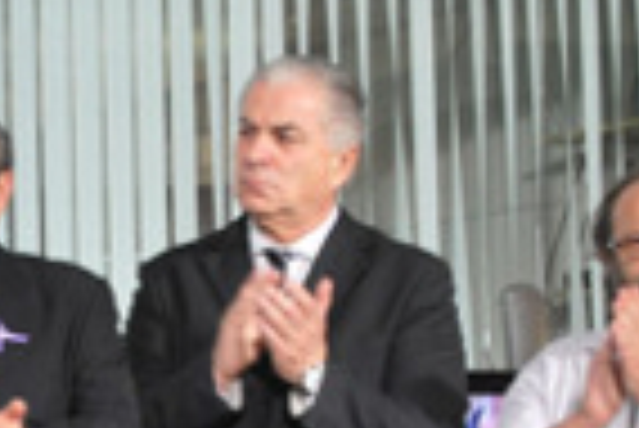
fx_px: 2701
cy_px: 410
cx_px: -65
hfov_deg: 13.2
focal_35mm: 152
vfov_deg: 9.0
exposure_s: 1/30
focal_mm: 32
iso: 320
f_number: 4.8
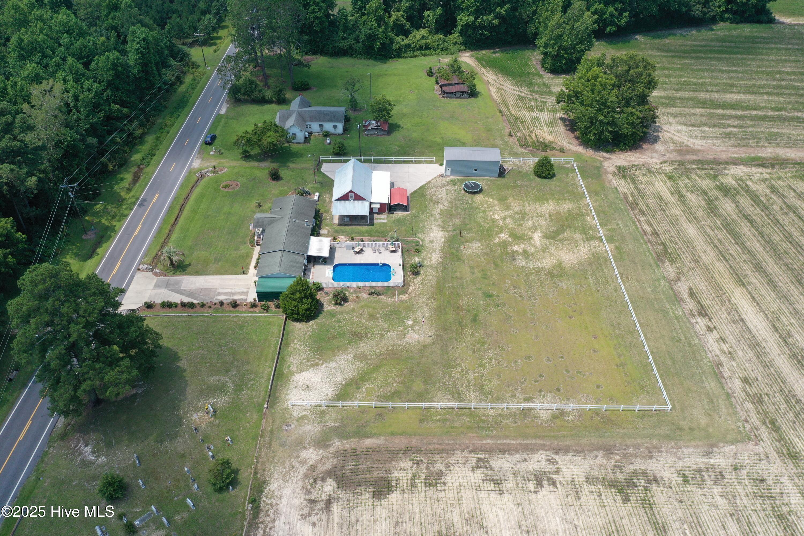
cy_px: 268
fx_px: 625
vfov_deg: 46.4
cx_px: 402
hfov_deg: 65.5
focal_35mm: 28
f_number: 5.6
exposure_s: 1/800
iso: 200
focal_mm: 10.26
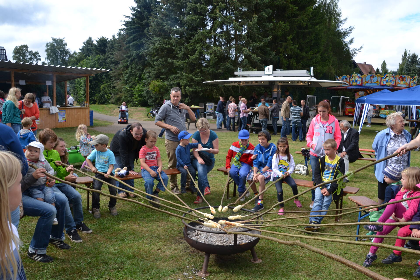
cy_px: 140
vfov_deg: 47.9
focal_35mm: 27
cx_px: 210
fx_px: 315
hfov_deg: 67.4
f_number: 7.1
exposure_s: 1/200
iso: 100
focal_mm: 18
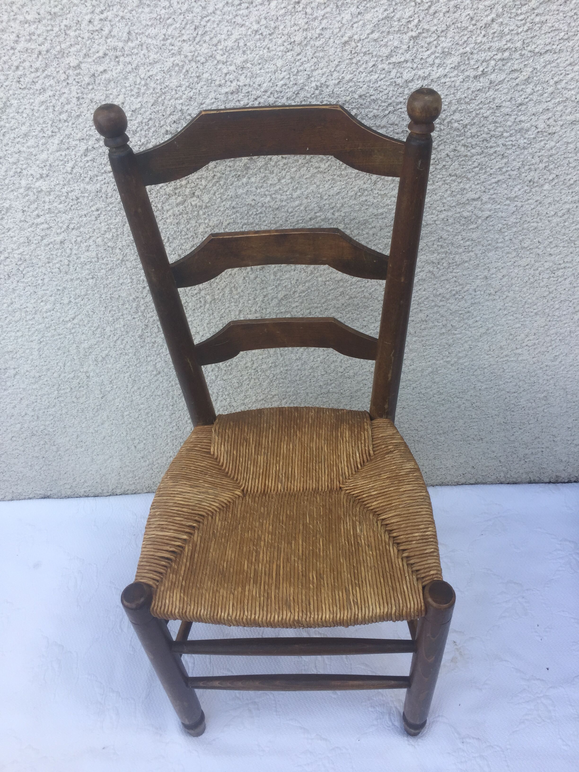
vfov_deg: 61.7
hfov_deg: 48.2
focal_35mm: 29
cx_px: 290
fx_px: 647
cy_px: 386
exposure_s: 1/335
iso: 32
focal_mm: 4.15
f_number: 2.2
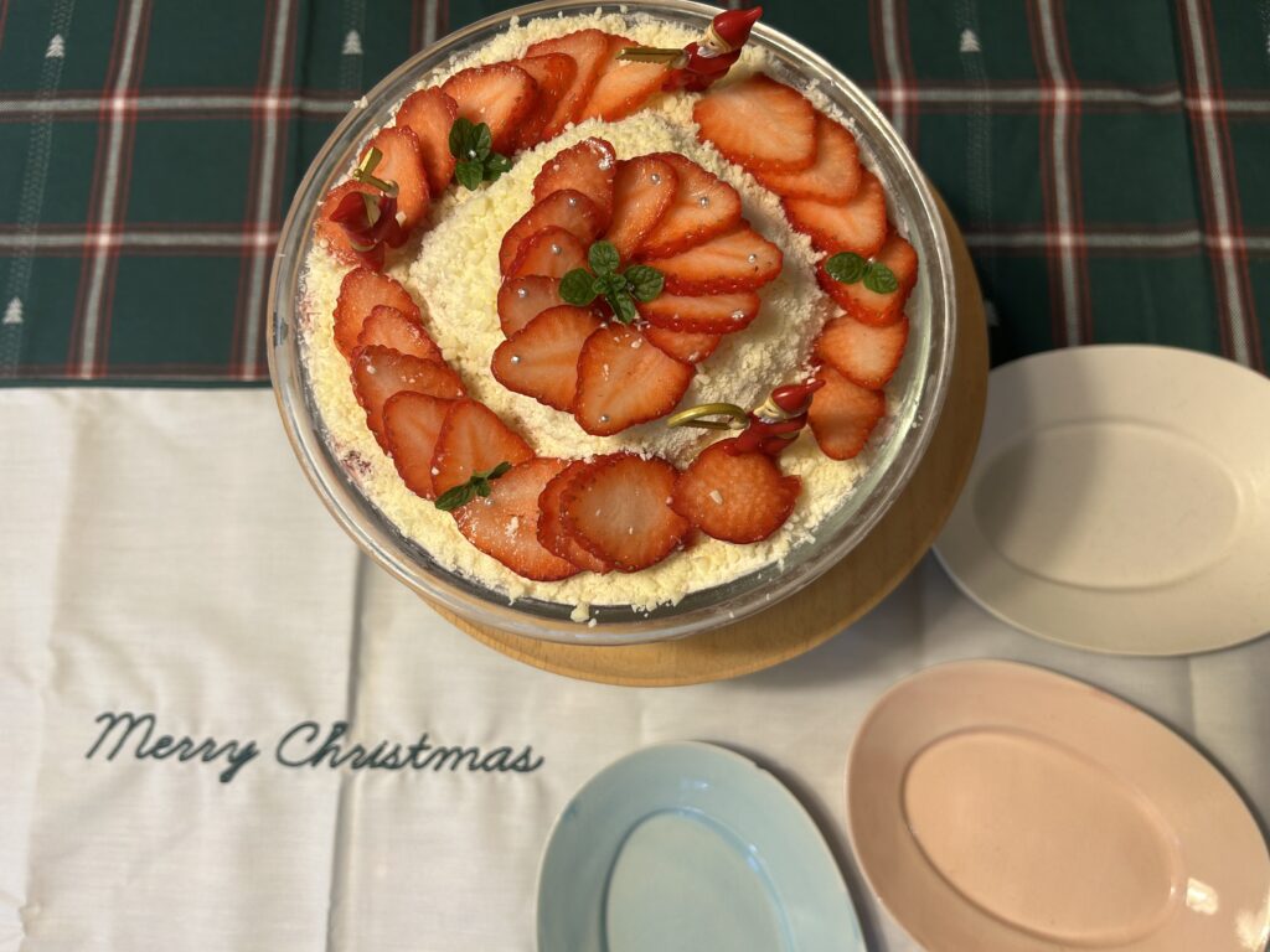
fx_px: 954
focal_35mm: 26
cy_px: 476
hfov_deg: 67.3
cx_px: 635
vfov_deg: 53.1
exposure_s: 1/50
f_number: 1.5
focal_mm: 5.7
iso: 64
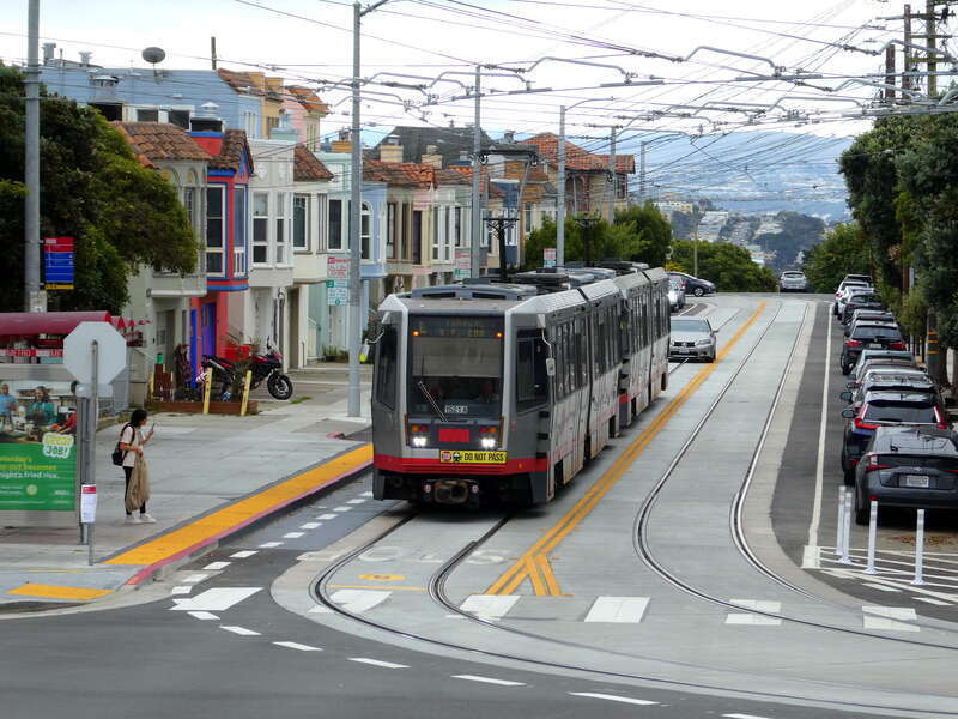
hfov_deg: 13.8
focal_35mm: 143
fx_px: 3958
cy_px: 360
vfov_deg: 10.4
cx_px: 479
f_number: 5.4
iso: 80
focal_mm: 25.6
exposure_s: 1/125
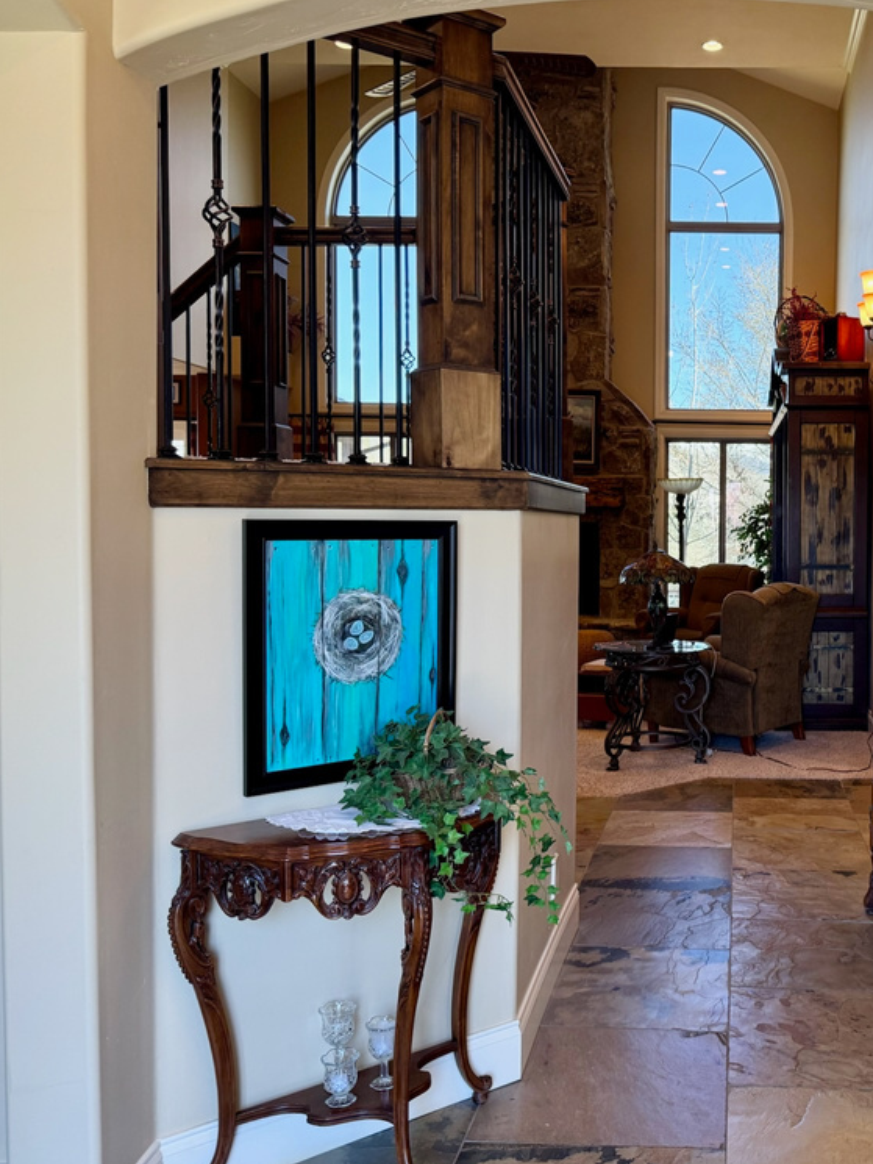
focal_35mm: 33
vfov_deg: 55.3
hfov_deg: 40.7
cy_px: 575
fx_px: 1109
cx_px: 731
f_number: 1.78
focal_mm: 6.76
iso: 160
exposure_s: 1/120
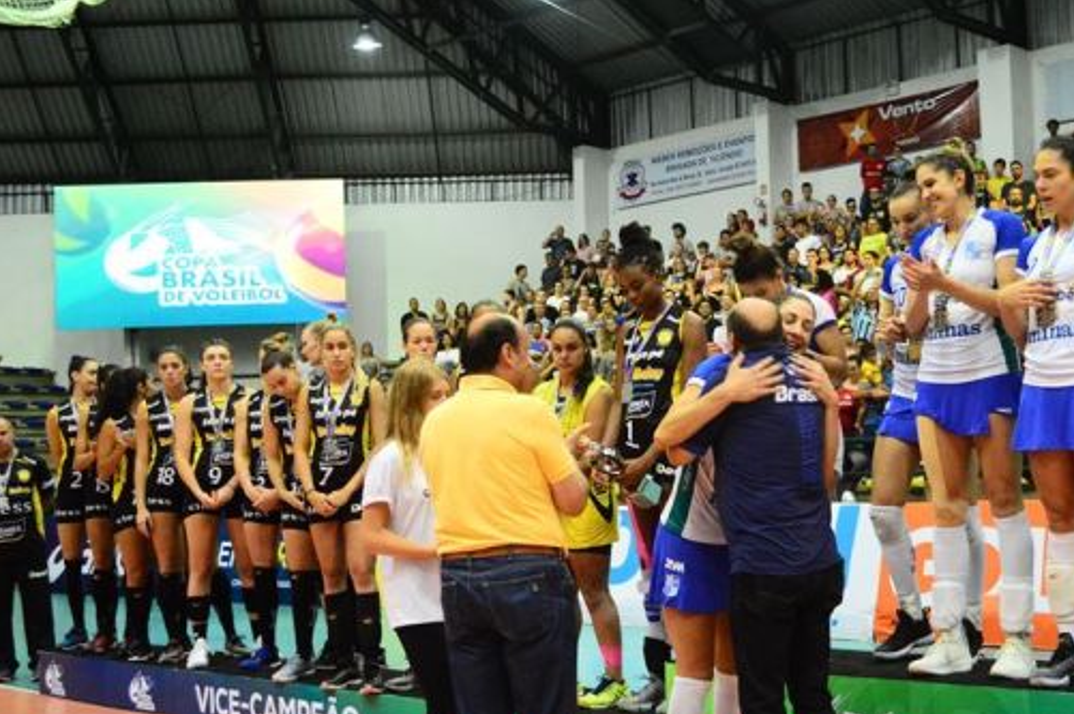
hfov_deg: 39.2
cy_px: 419
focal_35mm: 50
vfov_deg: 26.9
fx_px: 1490
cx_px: 705
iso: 3200
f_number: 4
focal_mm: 24
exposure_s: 1/80
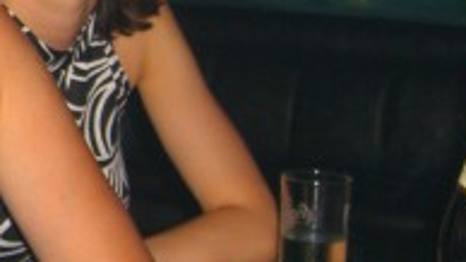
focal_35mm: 128
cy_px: 24
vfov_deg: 9.4
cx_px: -166
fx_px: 1581
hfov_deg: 15.8
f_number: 2.8
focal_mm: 7.9
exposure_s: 1/60
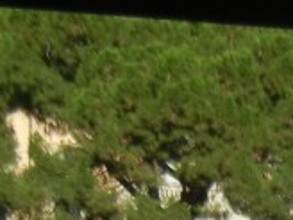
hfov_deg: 10.1
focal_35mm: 187
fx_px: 1583
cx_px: 500
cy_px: 510
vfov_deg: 7.5
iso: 160
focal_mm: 5.4
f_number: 7
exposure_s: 1/375
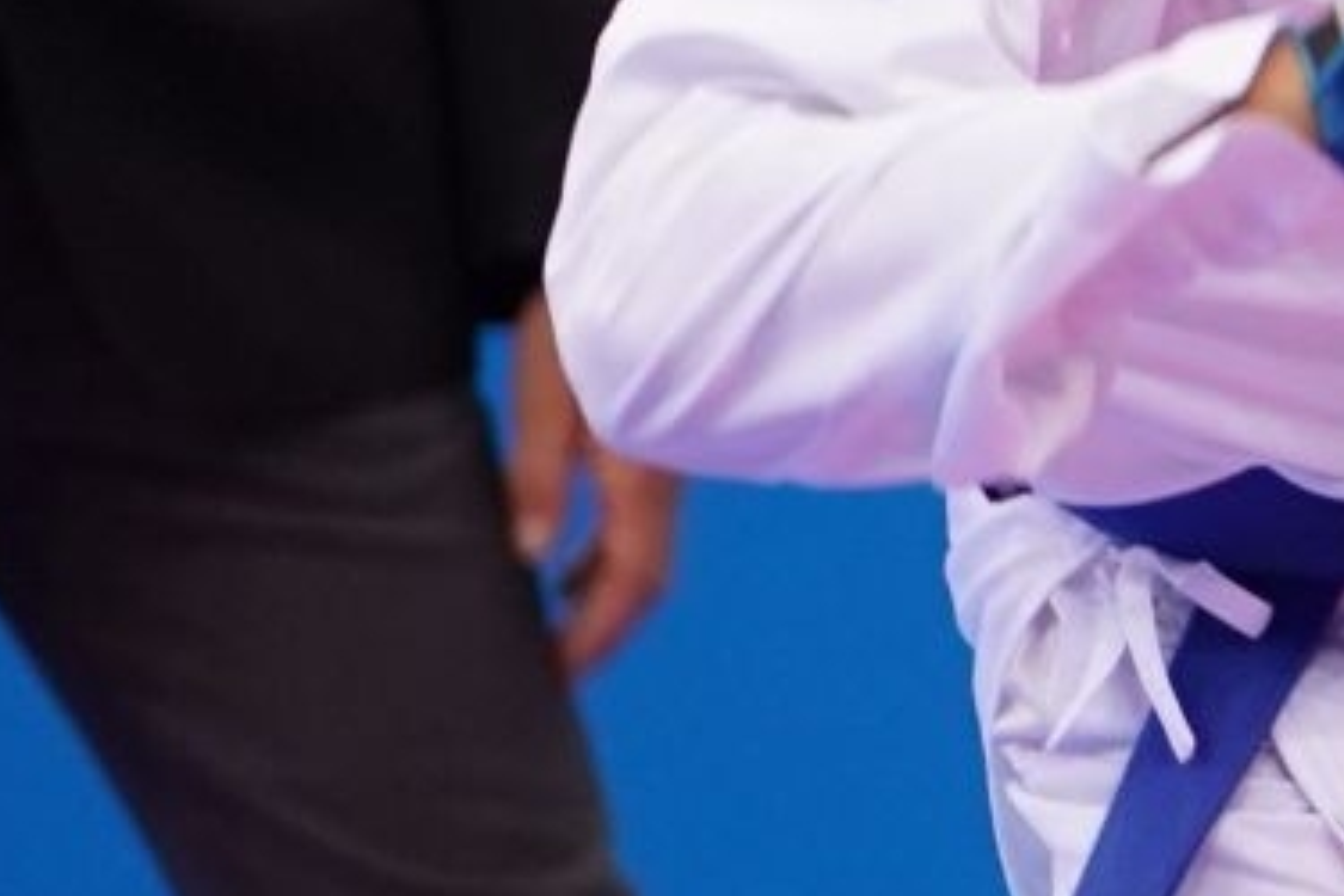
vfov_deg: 1.2
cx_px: 3183
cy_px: 305
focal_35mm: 1167
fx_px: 43565
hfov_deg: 1.8
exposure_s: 1/1000
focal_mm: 162
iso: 1600
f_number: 2.8
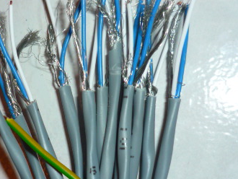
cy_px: 104
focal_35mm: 64
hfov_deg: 29.8
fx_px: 440
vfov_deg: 22.9
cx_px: 61
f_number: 2.8
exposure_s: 1/30
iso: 100
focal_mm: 5.5
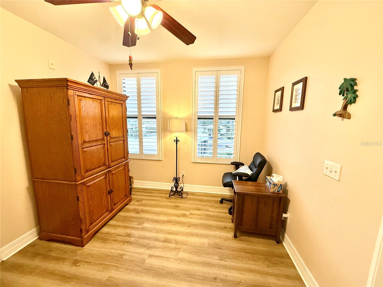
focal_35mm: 14
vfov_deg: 85.7
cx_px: 192
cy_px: 144
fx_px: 155
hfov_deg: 102.1
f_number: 2.2
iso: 200
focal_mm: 2.22
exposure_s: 1/120
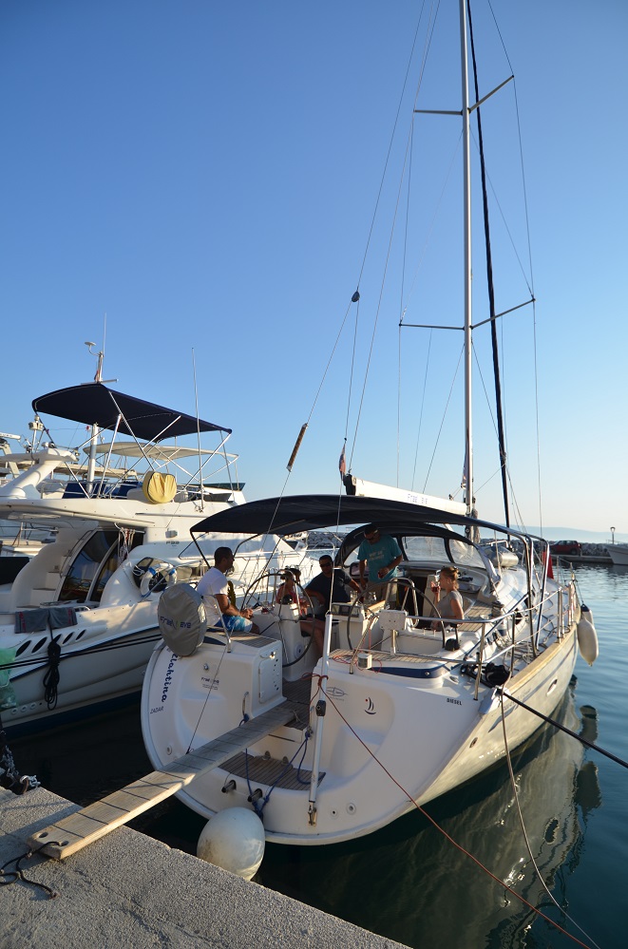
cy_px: 474
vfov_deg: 90.1
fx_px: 473
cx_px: 314
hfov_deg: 67.1
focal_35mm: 18
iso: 125
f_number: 4.5
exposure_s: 1/800
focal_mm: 12
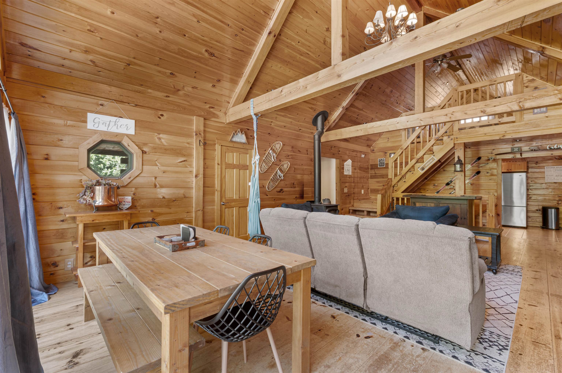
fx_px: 234
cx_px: 281
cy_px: 186
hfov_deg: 100.4
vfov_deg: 77.2
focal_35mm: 15
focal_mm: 15
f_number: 11
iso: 320
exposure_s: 1/1.25
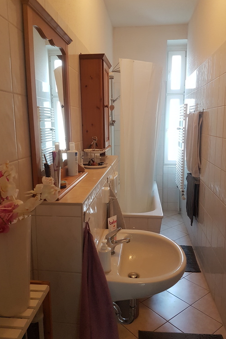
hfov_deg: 46.3
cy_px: 166
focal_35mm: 28
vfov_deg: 65.5
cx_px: 118
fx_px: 264
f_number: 1.7
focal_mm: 4.2
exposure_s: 1/50
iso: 200
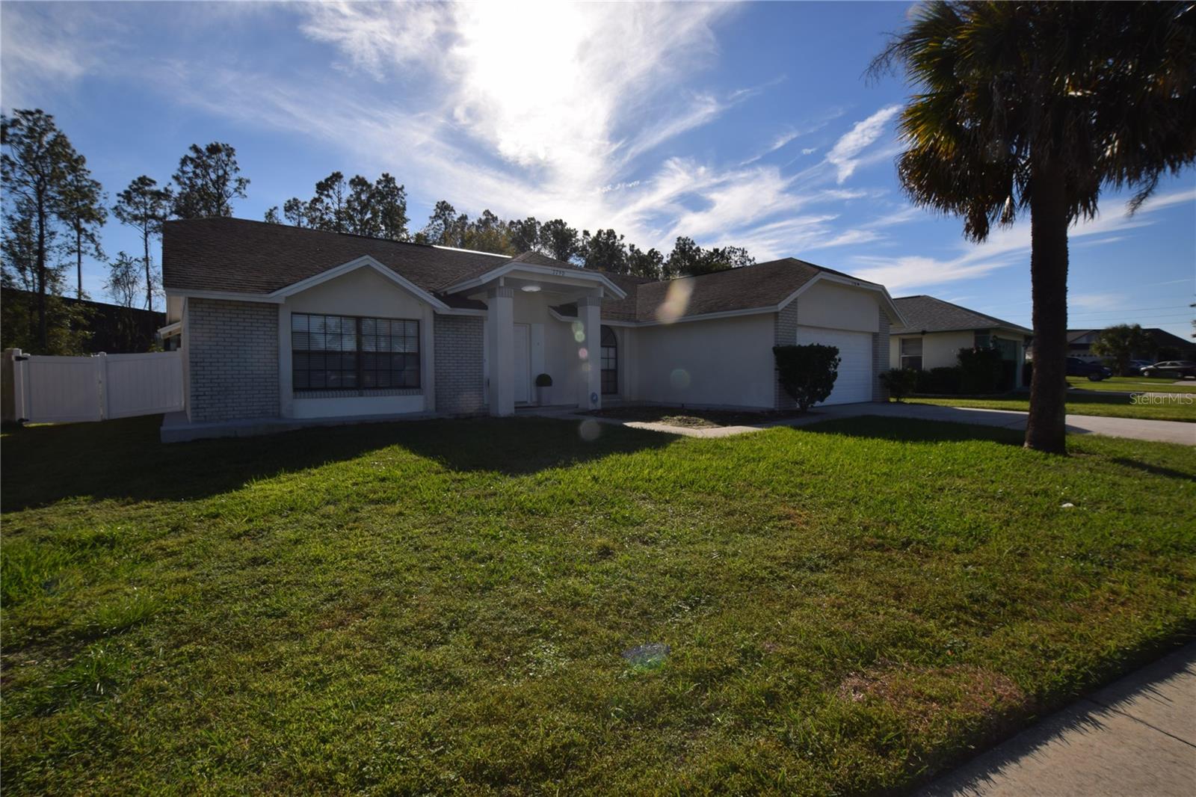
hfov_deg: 100.4
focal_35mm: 15
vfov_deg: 77.3
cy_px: 398
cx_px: 598
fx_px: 498
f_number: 13
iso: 100
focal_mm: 10
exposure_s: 1/200
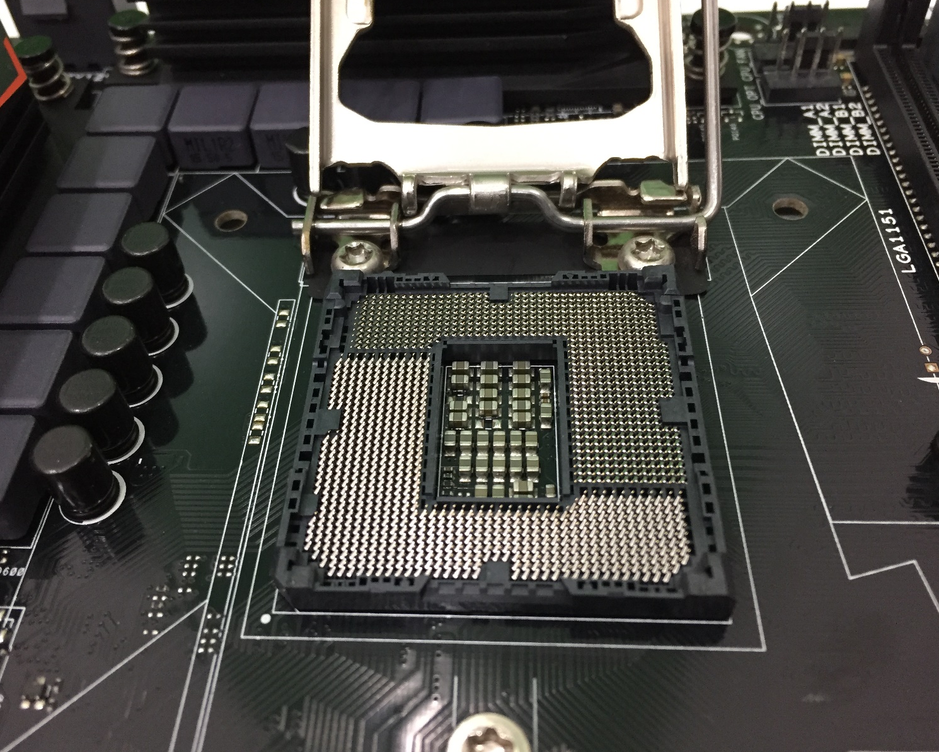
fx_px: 862
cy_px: 369
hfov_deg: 57.1
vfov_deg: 47.1
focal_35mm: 31
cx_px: 433
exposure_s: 1/33
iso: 200
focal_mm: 4.15
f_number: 2.2
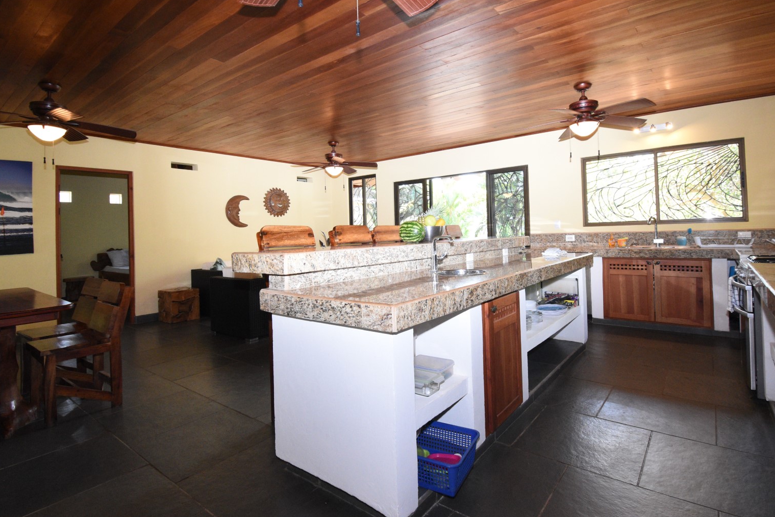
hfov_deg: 96.7
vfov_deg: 73.7
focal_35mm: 16
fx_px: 344
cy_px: 268
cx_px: 407
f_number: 8
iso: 2000
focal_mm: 10
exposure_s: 1/60
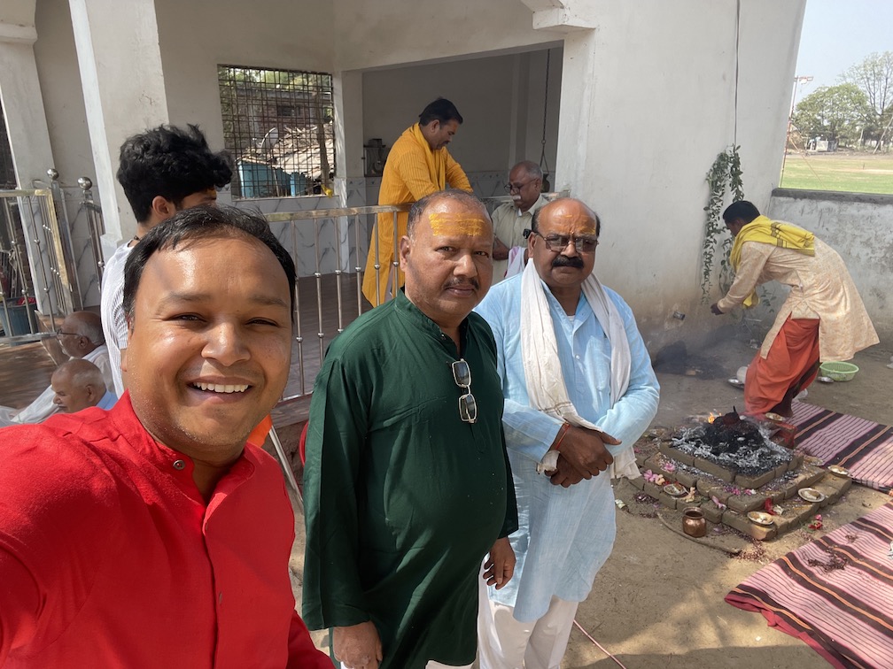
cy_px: 334
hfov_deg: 73.9
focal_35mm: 23
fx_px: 593
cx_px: 446
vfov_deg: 58.9
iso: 25
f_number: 2.2
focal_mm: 2.71
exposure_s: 1/363
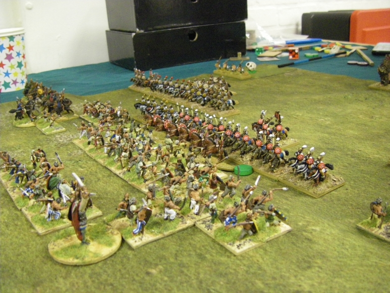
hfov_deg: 49.0
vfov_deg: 37.7
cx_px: 195
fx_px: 428
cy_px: 146
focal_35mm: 38
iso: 800
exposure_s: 1/40
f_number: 3.5
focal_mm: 6.3
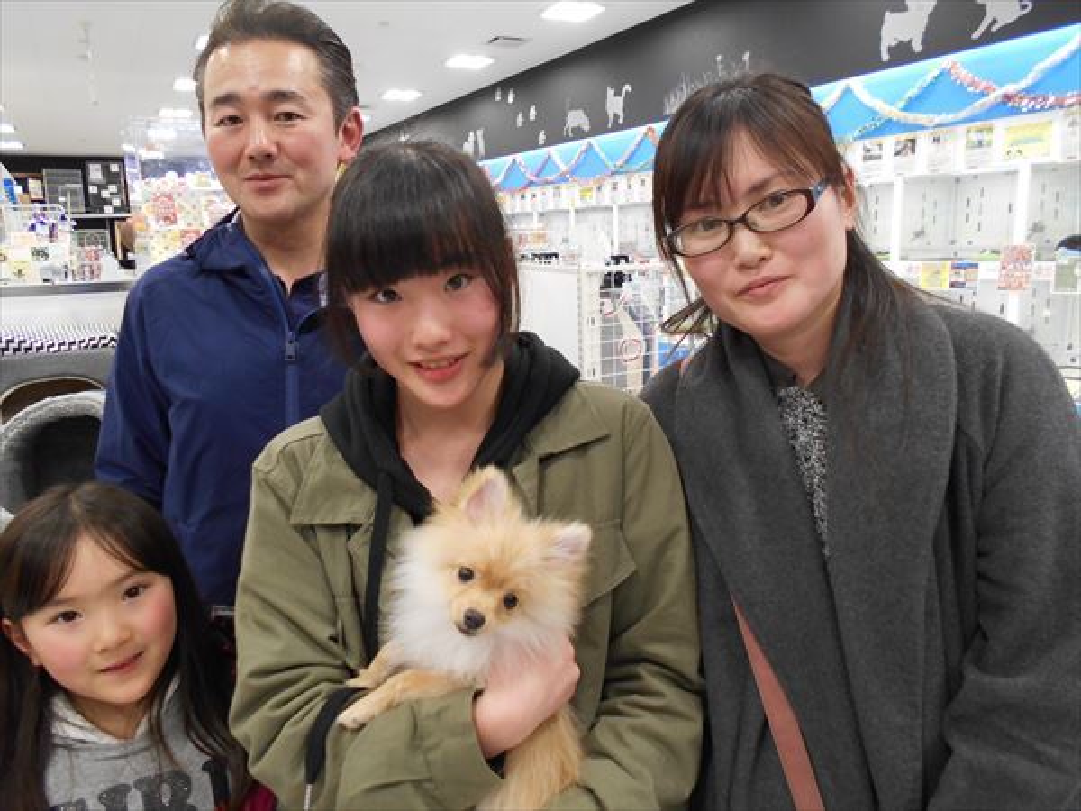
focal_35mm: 26
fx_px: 812
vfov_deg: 53.1
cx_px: 540
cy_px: 406
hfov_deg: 67.3
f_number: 3.2
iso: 220
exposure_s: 1/30
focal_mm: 4.6
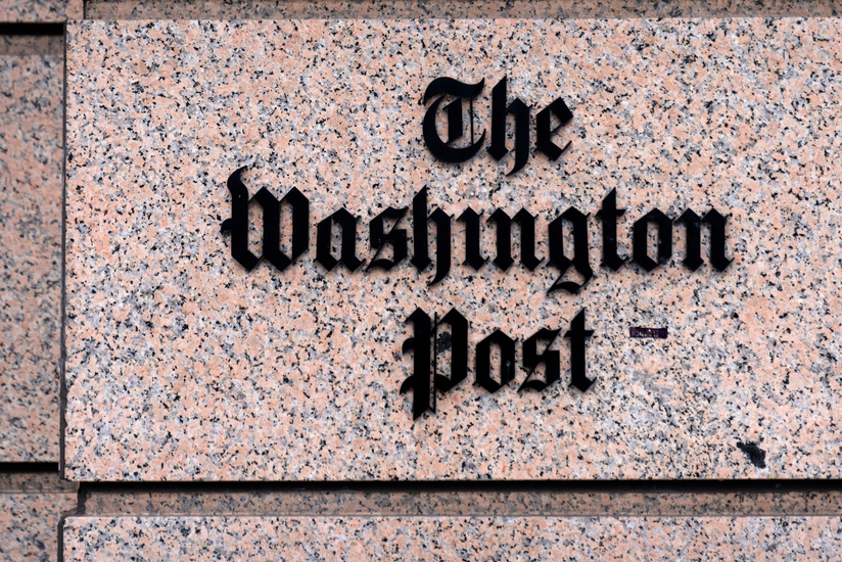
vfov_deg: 15.7
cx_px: 463
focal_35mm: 87
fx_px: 2035
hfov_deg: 23.4
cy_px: 249
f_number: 2.8
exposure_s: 1/4000
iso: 320
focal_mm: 70
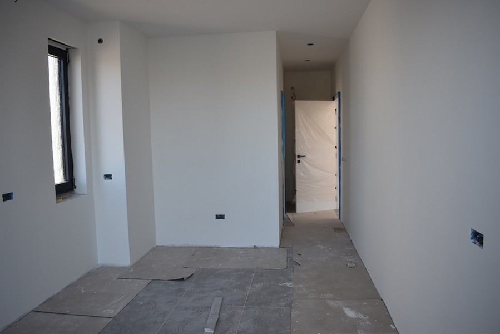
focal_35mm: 27
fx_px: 375
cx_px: 250
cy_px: 167
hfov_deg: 67.4
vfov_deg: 48.0
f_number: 4.5
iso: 400
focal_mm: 18
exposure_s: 1/250
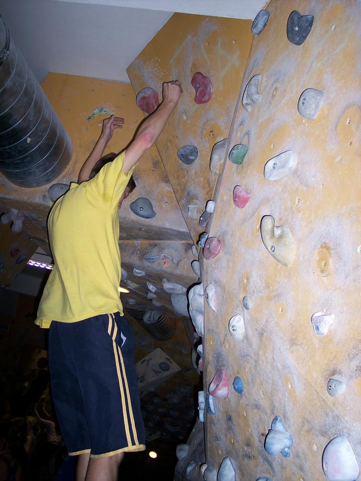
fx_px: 542
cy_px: 240
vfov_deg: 47.9
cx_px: 180
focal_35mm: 39
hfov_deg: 36.8
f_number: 2.8
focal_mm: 8
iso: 100
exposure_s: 1/60
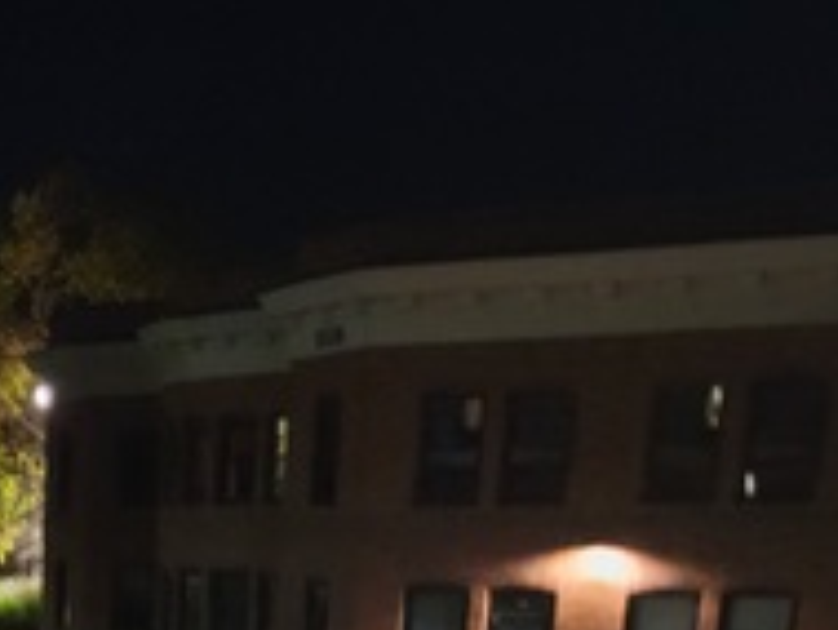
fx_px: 1841
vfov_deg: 17.4
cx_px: -137
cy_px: 958
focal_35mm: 76
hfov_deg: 23.6
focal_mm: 6.7
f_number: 1.8
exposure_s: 1/20
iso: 1600
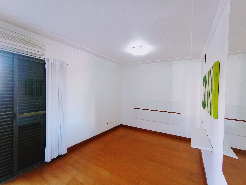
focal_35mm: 16
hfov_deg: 94.5
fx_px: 114
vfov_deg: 78.1
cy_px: 92
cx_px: 123
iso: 261
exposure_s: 1/30
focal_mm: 1.65
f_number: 2.2
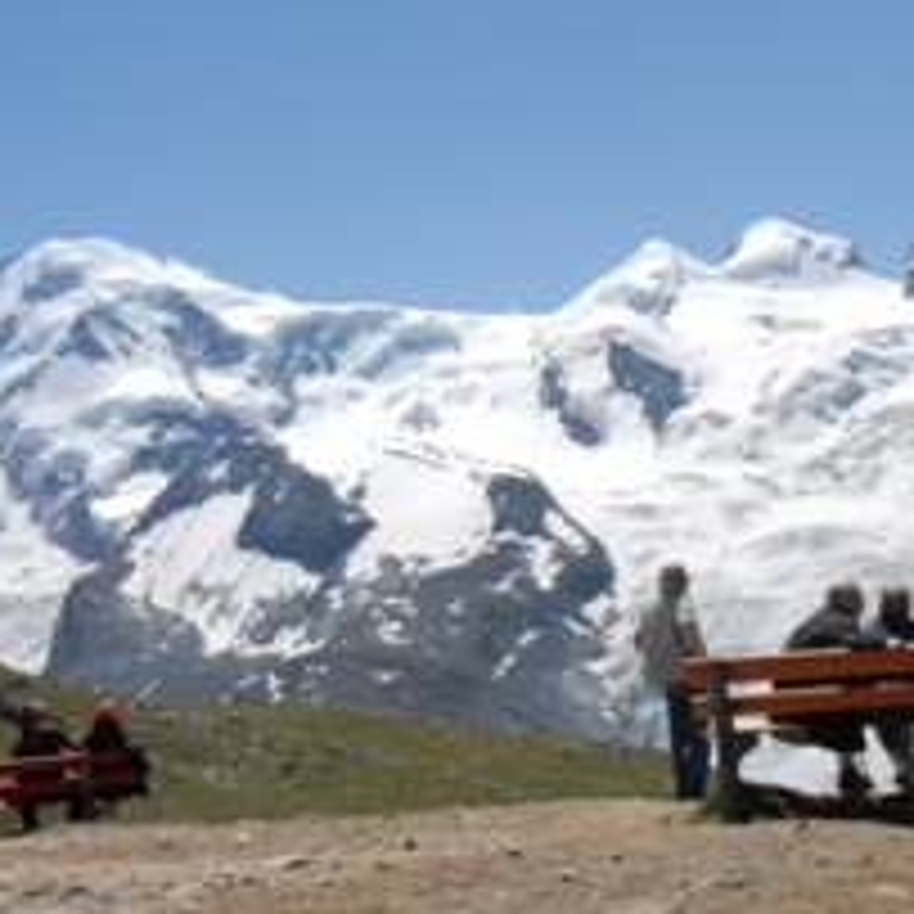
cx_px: 671
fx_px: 2026
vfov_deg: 25.4
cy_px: 450
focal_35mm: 68
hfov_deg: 25.2
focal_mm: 27
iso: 320
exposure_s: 1/80
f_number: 22
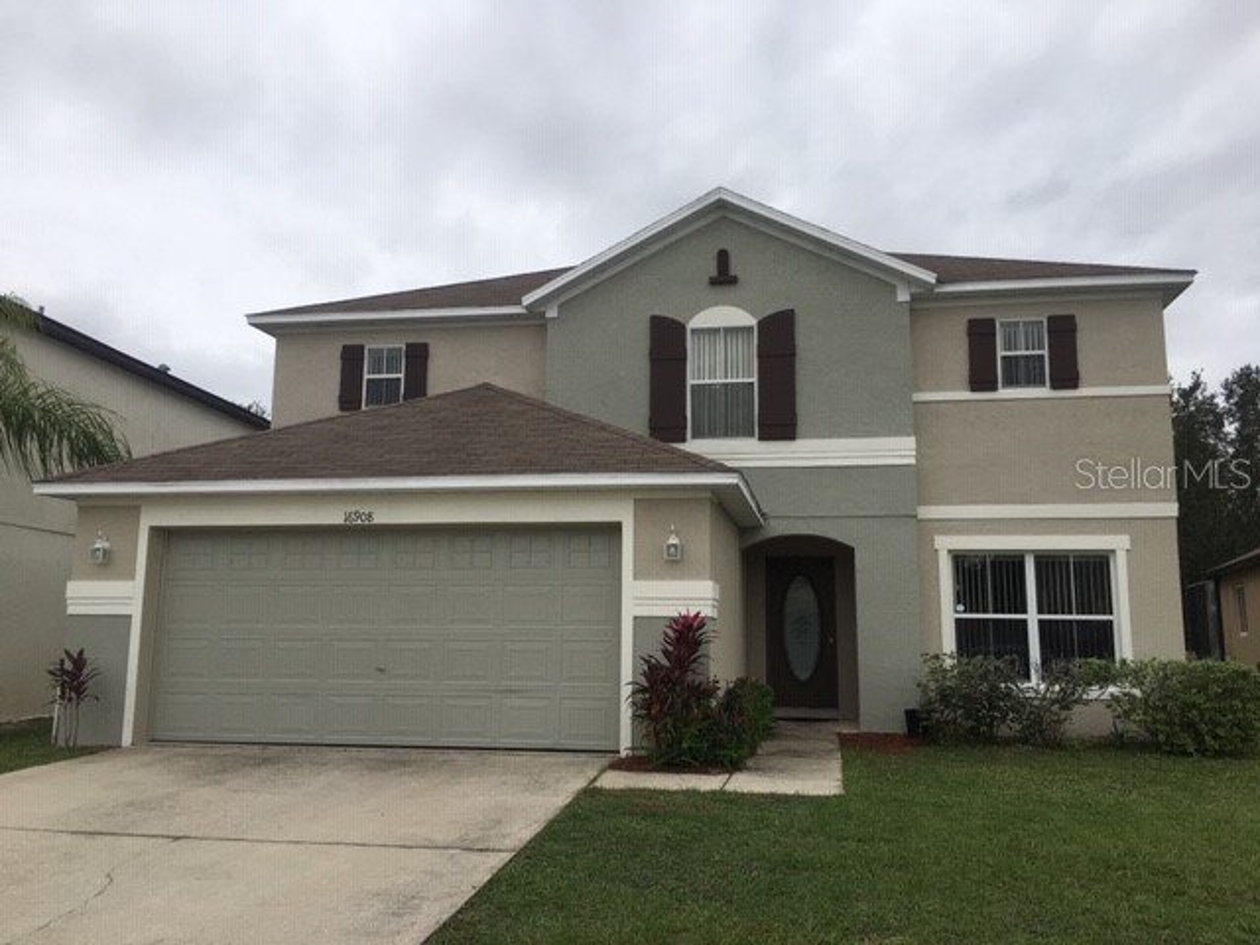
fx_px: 1056
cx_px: 630
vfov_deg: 48.2
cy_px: 472
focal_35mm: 29
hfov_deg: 61.7
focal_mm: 4.15
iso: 25
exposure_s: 1/1261
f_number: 2.2
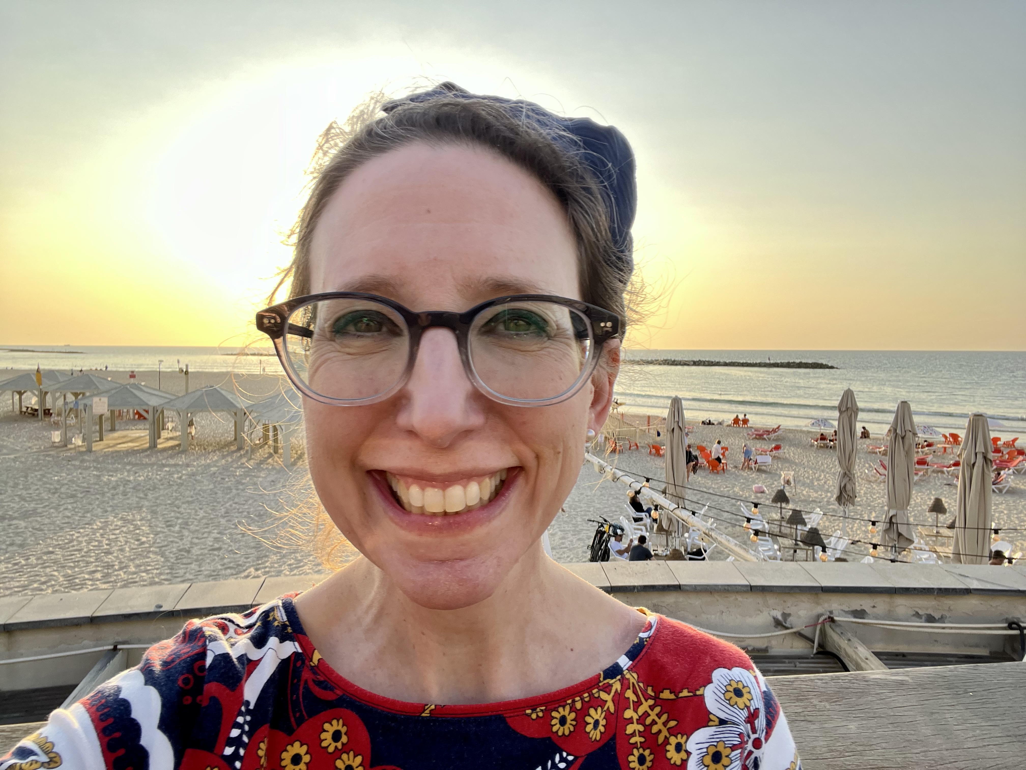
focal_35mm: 23
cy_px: 385
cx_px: 513
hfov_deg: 73.9
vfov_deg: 58.9
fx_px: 682
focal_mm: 2.71
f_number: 2.2
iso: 32
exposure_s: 1/183
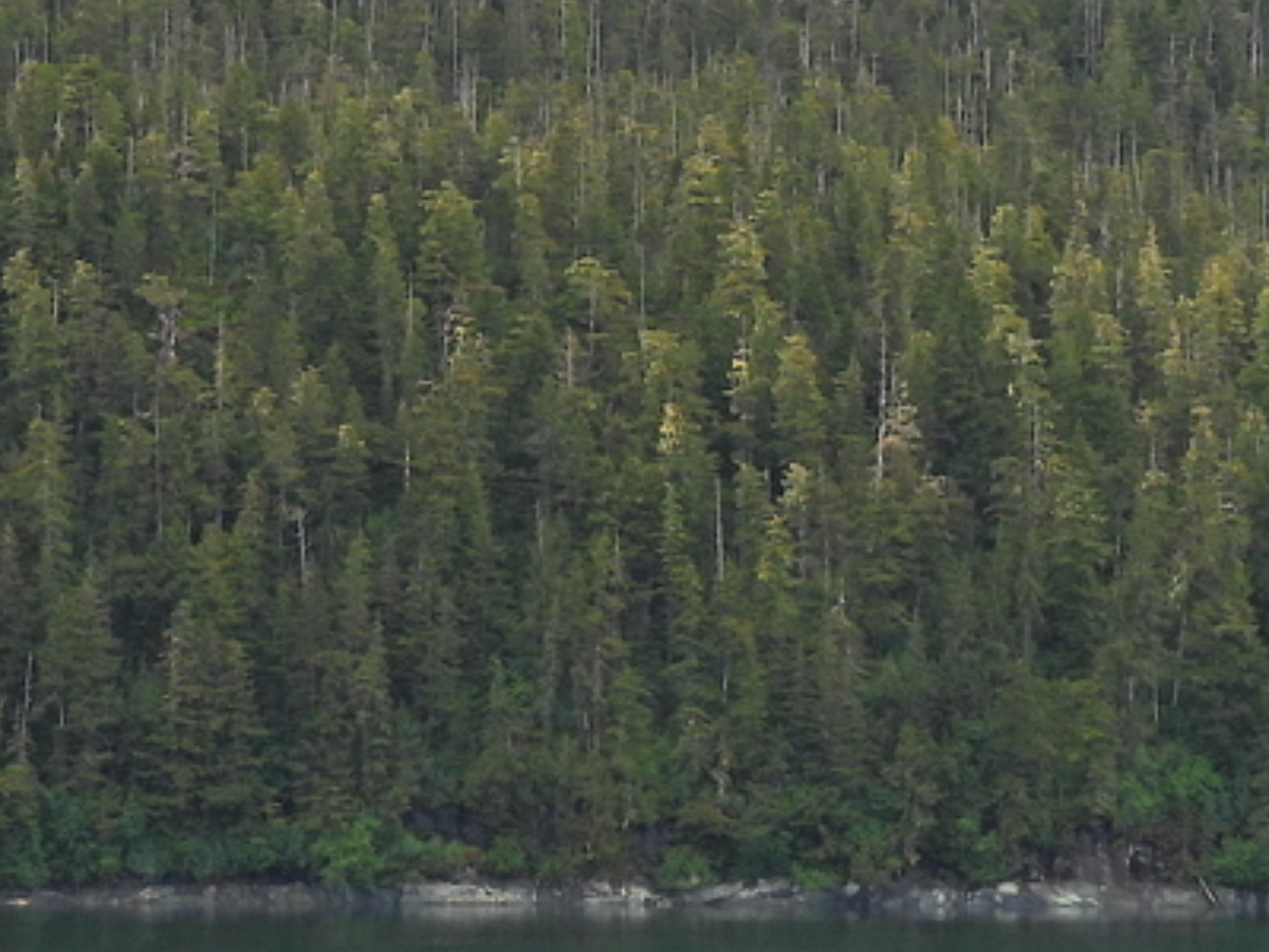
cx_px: 644
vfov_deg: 4.9
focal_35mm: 304
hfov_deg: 6.5
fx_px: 11144
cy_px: -317
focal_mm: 17
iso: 100
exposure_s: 1/320
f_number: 4
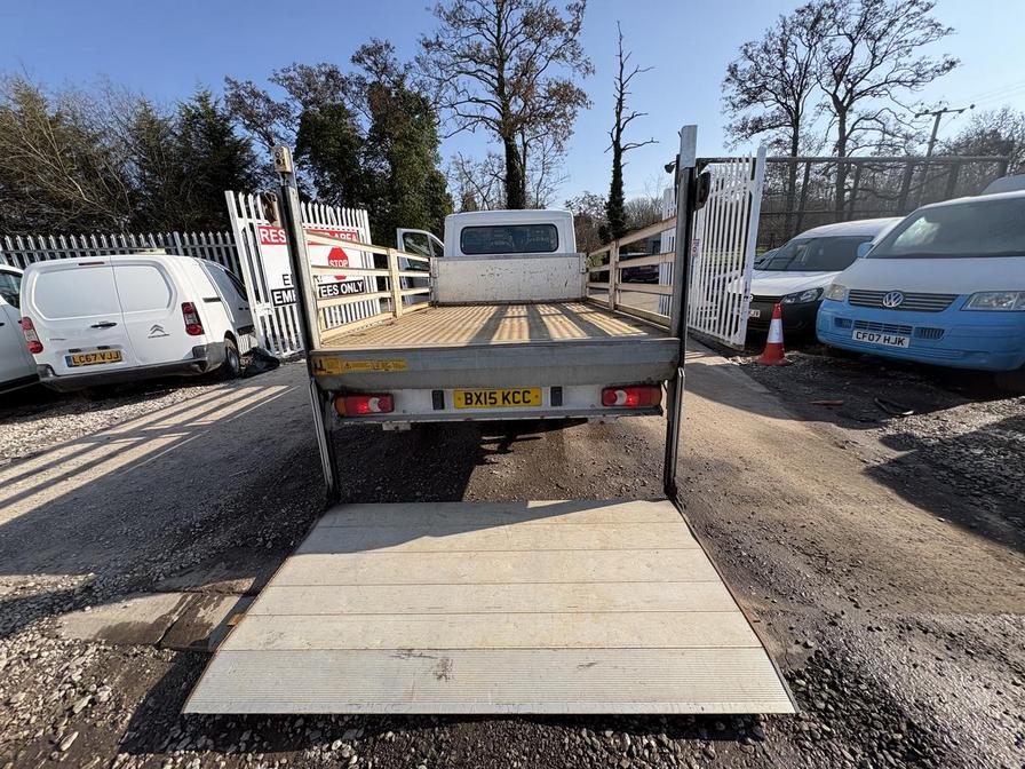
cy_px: 384
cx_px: 512
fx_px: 415
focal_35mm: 14
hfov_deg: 102.1
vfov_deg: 85.7
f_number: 2.2
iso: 50
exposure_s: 1/1048
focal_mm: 2.22
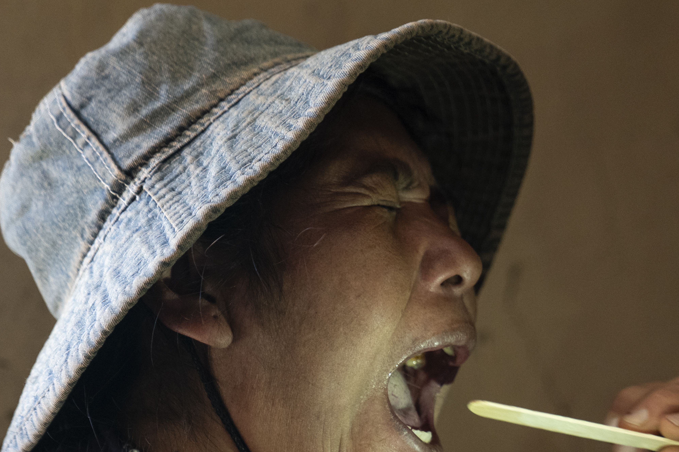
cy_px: 373
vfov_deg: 9.1
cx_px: 578
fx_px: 2848
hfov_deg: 13.5
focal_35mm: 151
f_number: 2.8
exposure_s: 1/200
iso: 1600
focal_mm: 70
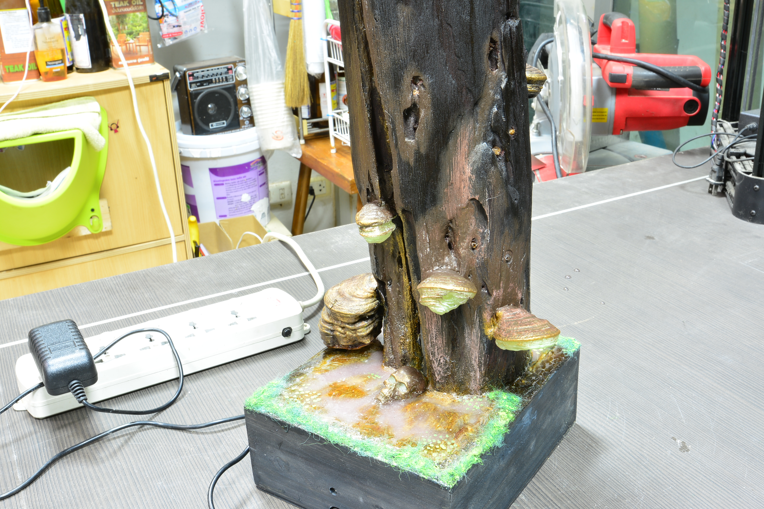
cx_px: 385
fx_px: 785
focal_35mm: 37
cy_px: 255
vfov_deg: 35.9
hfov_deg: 51.9
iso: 100
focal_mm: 24
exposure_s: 20
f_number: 16
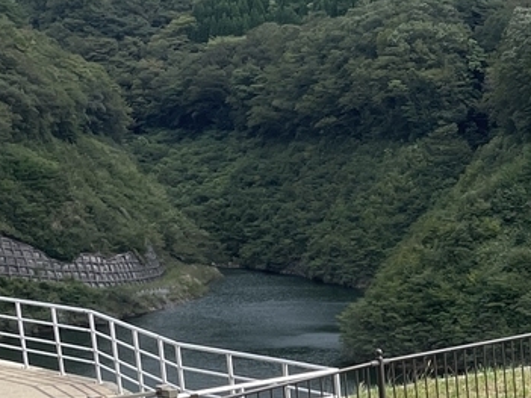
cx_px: 734
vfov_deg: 15.8
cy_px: 502
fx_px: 1365
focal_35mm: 89
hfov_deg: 19.8
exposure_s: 1/2304
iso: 32
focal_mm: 4.2
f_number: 1.6
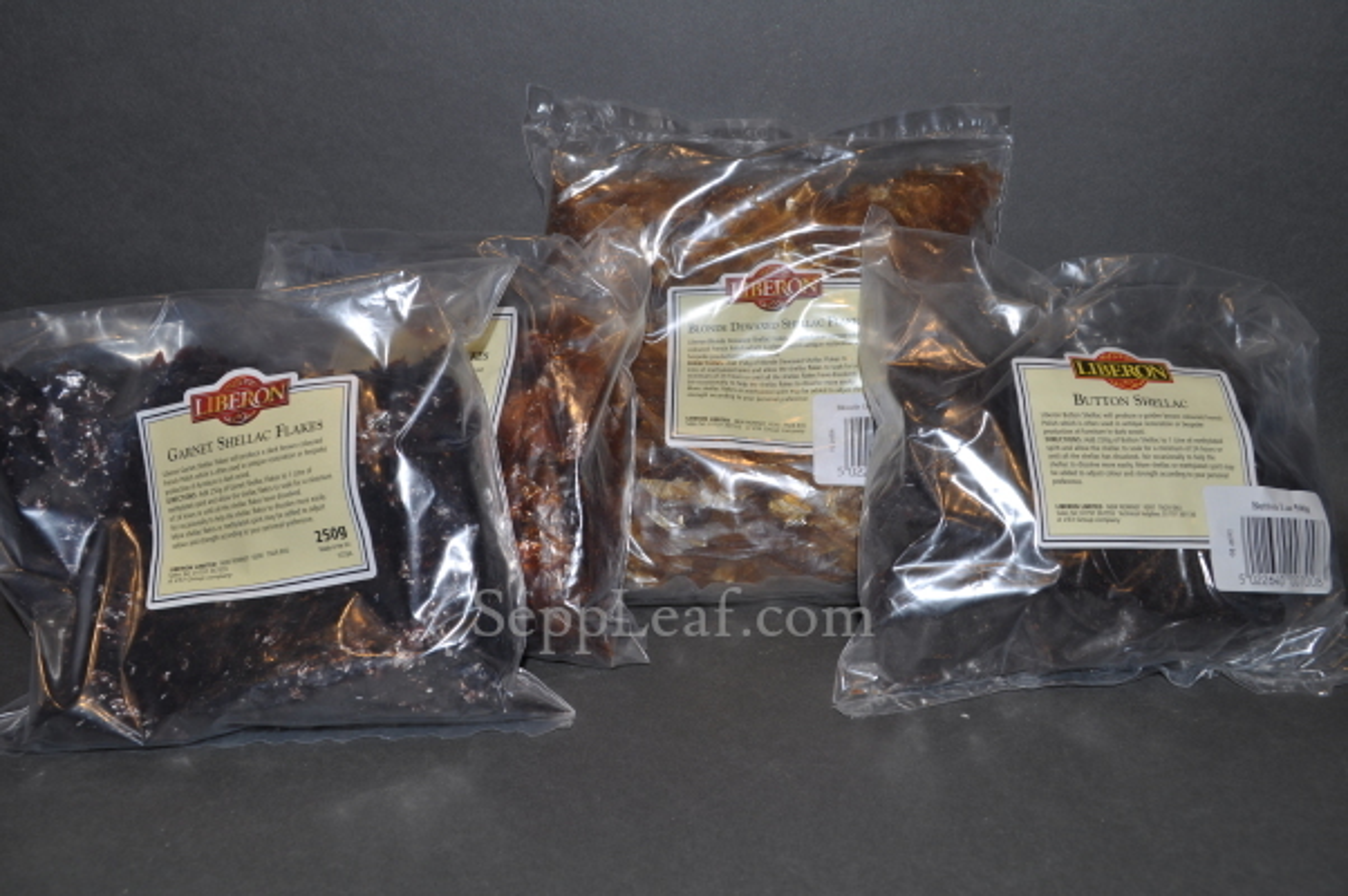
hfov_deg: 53.2
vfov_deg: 36.8
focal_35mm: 36
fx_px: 1347
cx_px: 674
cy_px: 448
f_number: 9
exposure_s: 1/160
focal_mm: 24
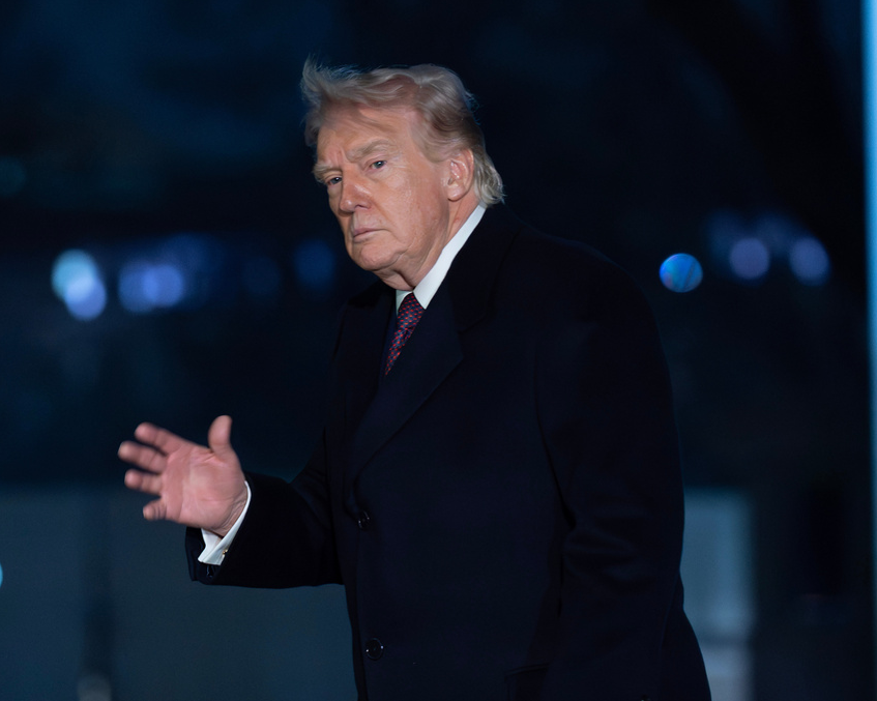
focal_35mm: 185
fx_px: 4800
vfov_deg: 8.4
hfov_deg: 10.4
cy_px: 349
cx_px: 413
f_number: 3.2
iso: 10000
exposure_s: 1/200
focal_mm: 163
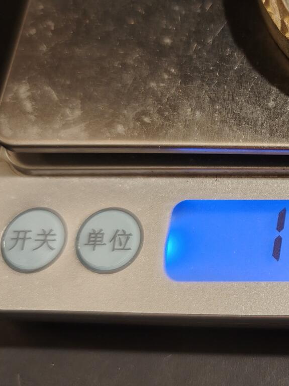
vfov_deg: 35.5
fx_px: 601
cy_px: 195
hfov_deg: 24.9
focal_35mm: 54
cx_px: 327
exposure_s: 1/149
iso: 250
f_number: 1.6
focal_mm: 6.06
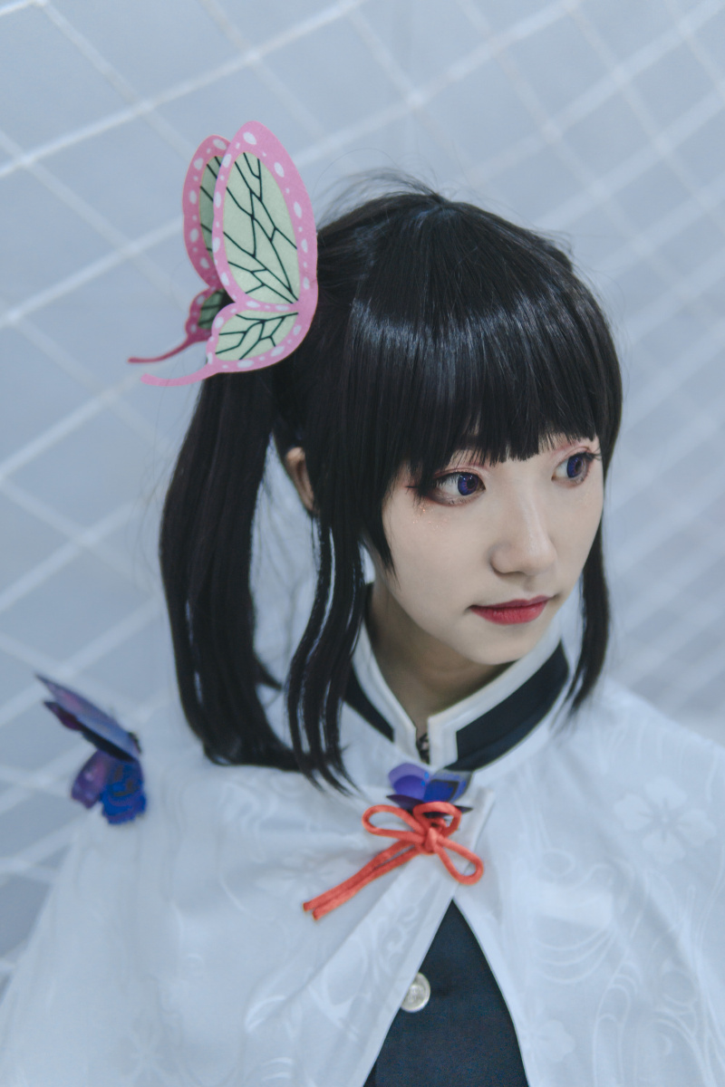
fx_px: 1359
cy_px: 544
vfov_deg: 43.6
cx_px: 362
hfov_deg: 29.9
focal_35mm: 45
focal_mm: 30
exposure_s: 1/200
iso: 160
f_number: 1.4
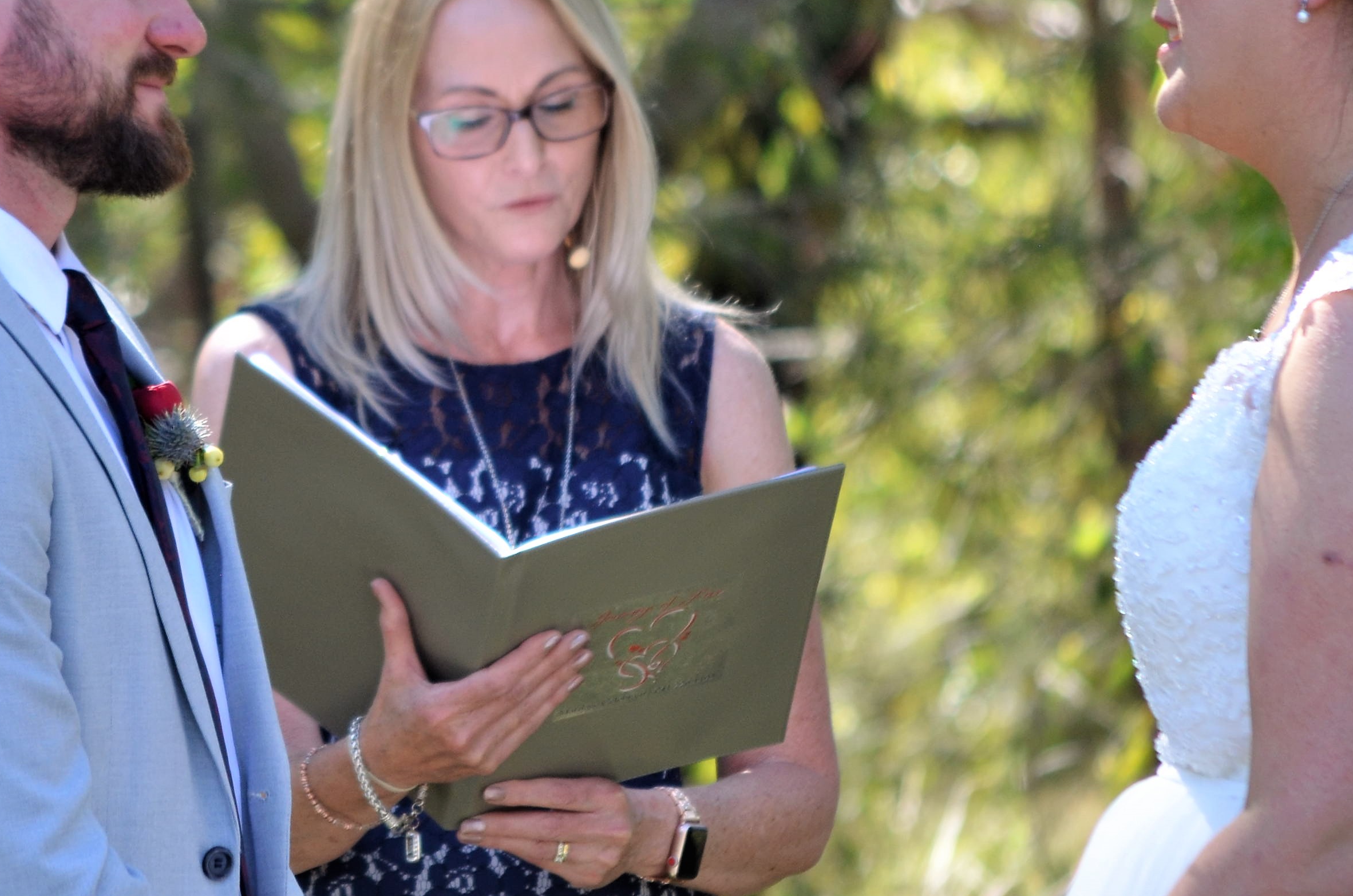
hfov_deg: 6.5
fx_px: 11962
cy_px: 207
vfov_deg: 4.3
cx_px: 257
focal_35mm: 319
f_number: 4.5
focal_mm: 102
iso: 400
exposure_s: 1/320
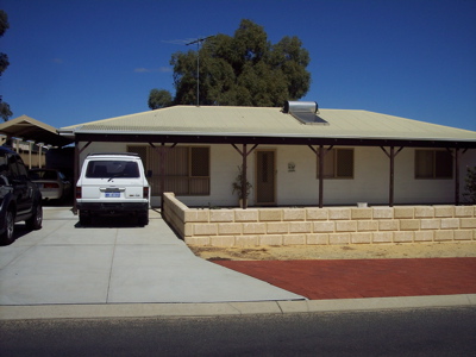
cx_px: 238
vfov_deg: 36.8
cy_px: 178
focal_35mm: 39
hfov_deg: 47.9
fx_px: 536
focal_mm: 8
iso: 100
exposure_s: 1/1500
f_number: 5.6
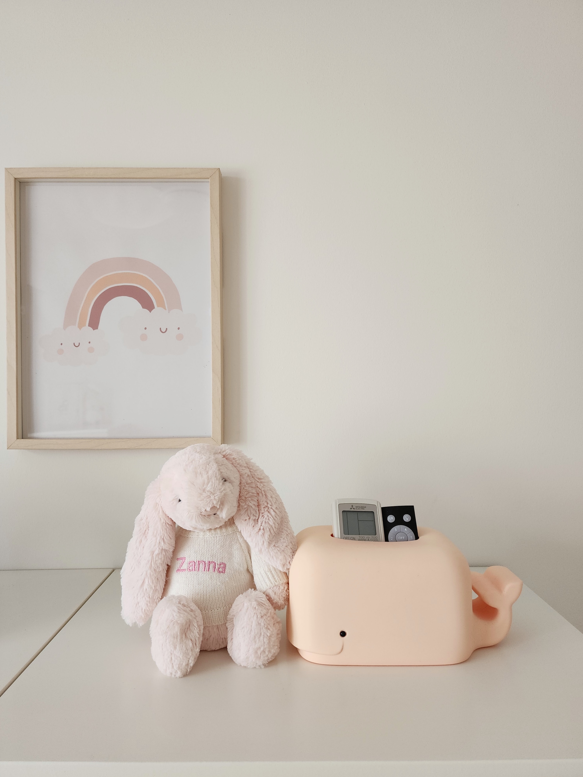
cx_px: 292
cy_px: 388
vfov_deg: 73.9
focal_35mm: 23
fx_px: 516
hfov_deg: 58.9
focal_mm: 6.4
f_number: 1.8
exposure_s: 1/182
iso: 200
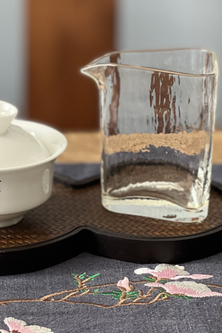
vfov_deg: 13.8
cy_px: 128
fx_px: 1379
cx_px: 57
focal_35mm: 149
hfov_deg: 9.2
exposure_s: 1/40
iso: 160
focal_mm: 9
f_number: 2.8
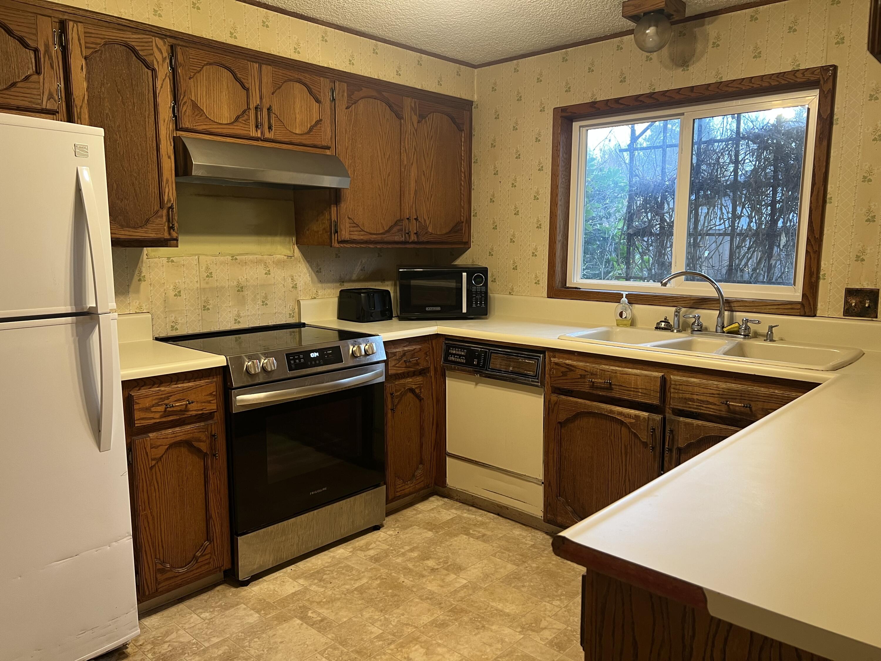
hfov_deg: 67.3
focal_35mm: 26
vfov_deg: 53.1
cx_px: 440
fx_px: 662
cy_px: 330
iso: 125
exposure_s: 1/60
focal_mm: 5.7
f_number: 1.5
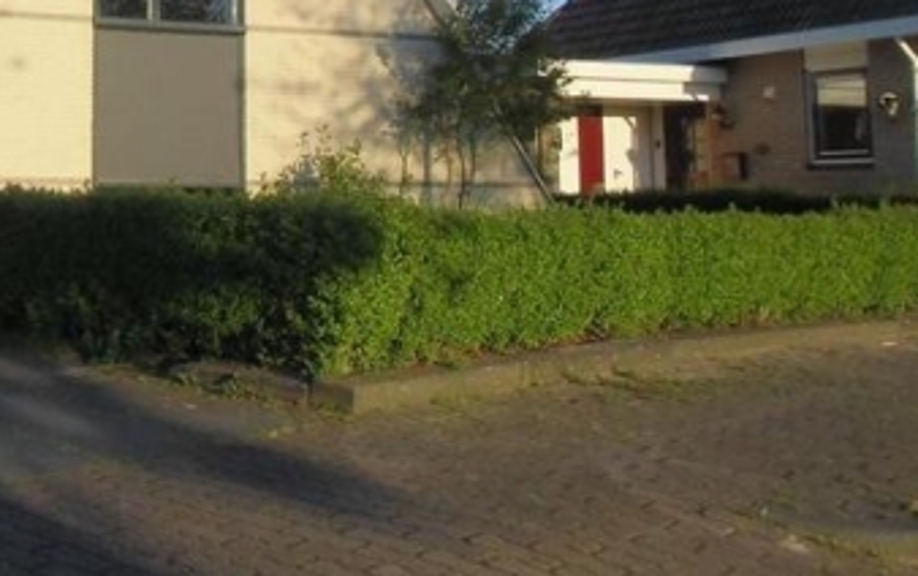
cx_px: 67
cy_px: 86
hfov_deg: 35.5
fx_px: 1327
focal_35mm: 53
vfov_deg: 24.0
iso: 64
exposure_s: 1/500
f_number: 3
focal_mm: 4.24
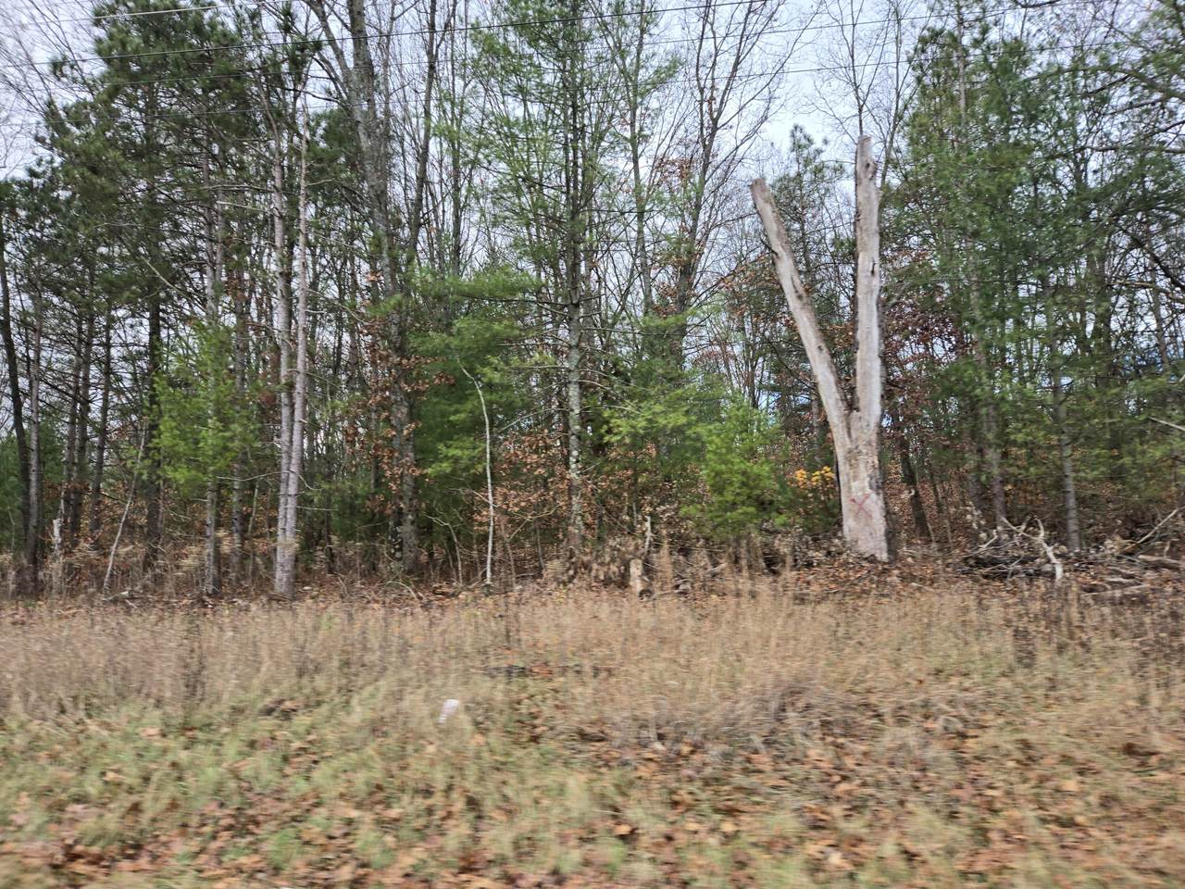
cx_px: 592
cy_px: 444
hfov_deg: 73.9
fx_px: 787
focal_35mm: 23
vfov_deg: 58.9
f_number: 1.8
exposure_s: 1/218
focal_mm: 5.4
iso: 25
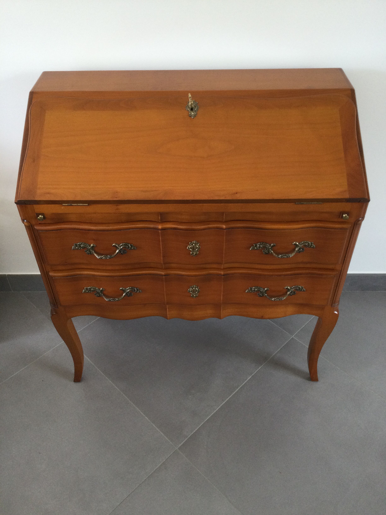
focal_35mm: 31
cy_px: 258
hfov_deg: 45.4
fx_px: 461
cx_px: 193
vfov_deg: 58.4
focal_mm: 3.3
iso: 100
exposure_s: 1/33
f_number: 2.4
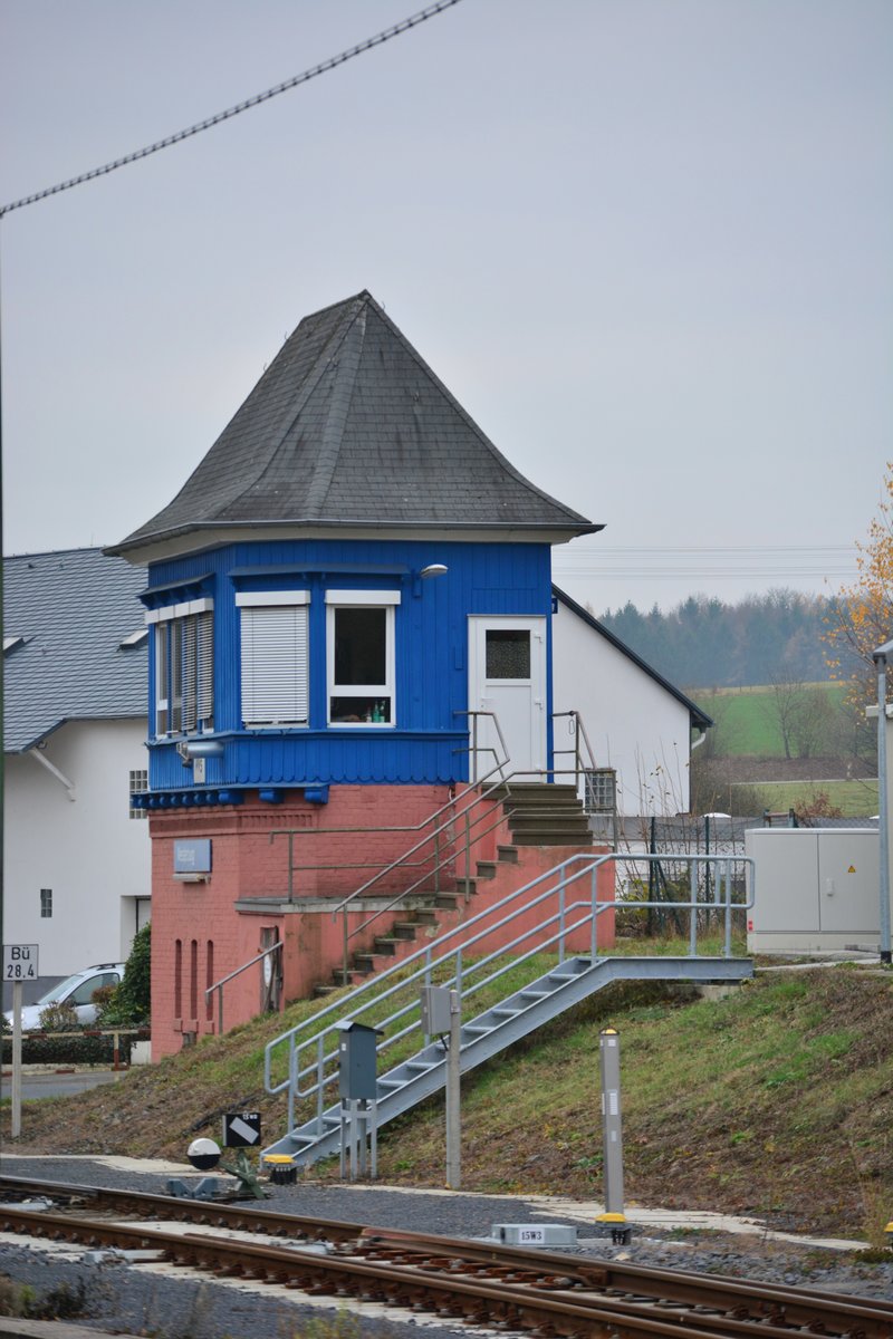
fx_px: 6251
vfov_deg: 12.2
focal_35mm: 168
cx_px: 446
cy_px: 670
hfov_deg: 8.2
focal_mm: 112
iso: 400
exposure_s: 1/640
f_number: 5
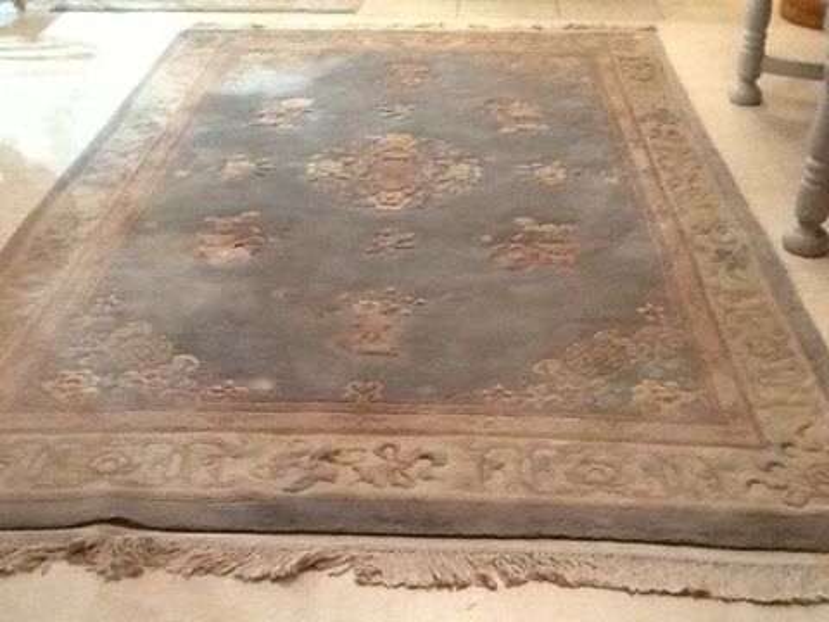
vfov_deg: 32.9
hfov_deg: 42.9
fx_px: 1054
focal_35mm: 44
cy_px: 311
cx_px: 414
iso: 320
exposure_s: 1/15
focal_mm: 2.03
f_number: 2.4
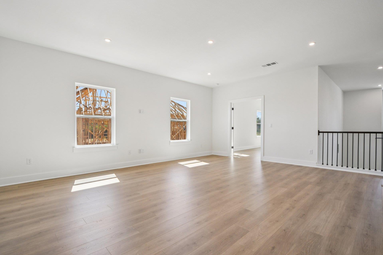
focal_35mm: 16
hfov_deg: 96.7
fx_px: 170
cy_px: 119
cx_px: 201
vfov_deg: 73.7
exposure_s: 1/1000
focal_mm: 10
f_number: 4
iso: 400
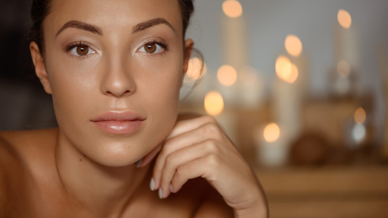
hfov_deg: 19.3
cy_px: 96
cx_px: 193
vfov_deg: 10.9
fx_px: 1142
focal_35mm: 111
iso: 100
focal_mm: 105
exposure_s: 1/160
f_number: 3
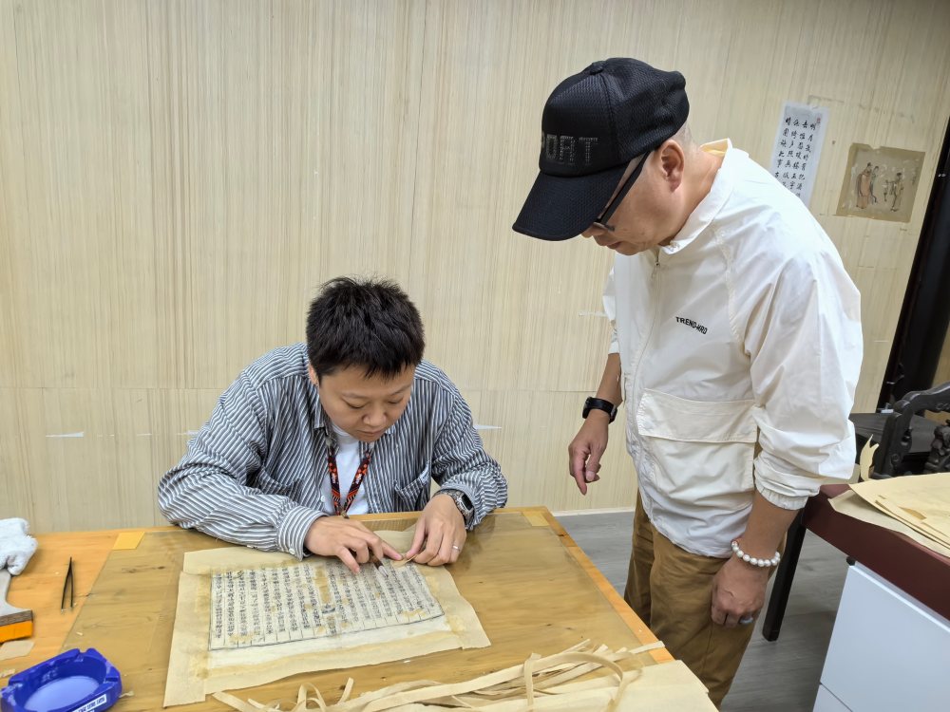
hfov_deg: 73.9
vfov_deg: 58.9
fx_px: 631
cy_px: 356
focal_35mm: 23
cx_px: 475
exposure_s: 1/50
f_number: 2.2
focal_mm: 1.95
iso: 125
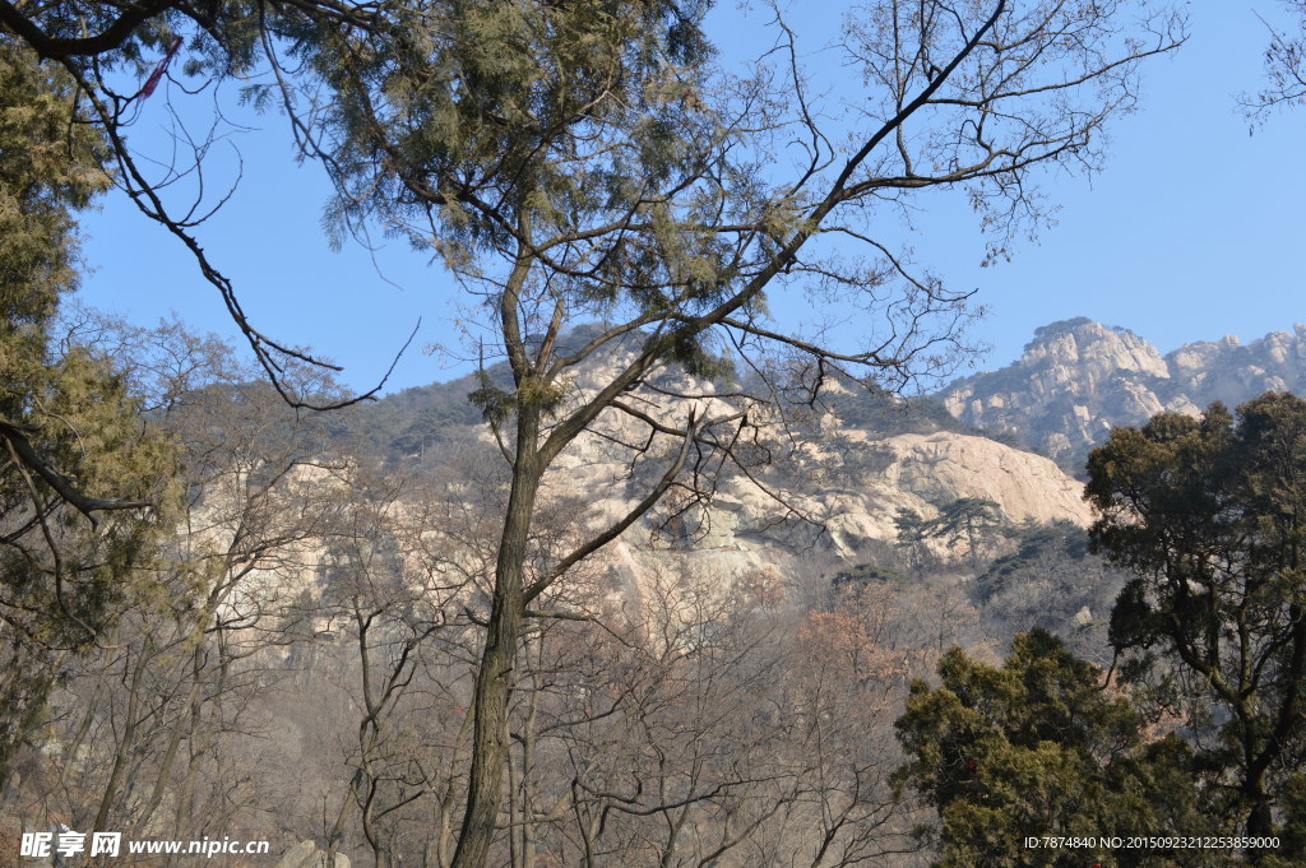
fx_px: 1142
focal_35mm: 32
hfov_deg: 59.5
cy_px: 434
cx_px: 653
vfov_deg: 41.6
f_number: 8
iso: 100
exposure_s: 1/160
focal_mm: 21
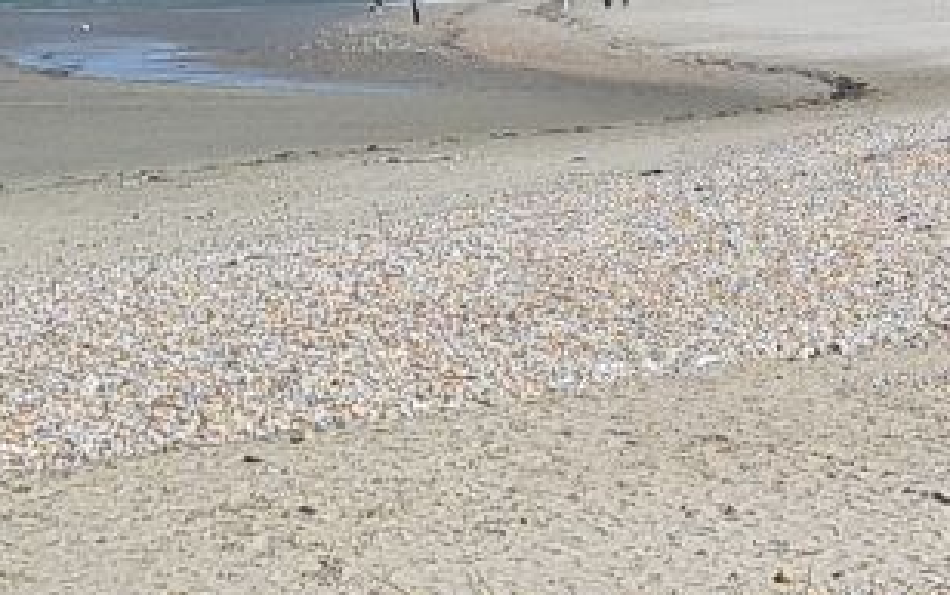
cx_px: 1138
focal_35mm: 85
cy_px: 109
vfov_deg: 15.3
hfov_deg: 22.4
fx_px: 2202
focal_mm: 5.4
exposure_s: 1/3984
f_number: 1.8
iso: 50
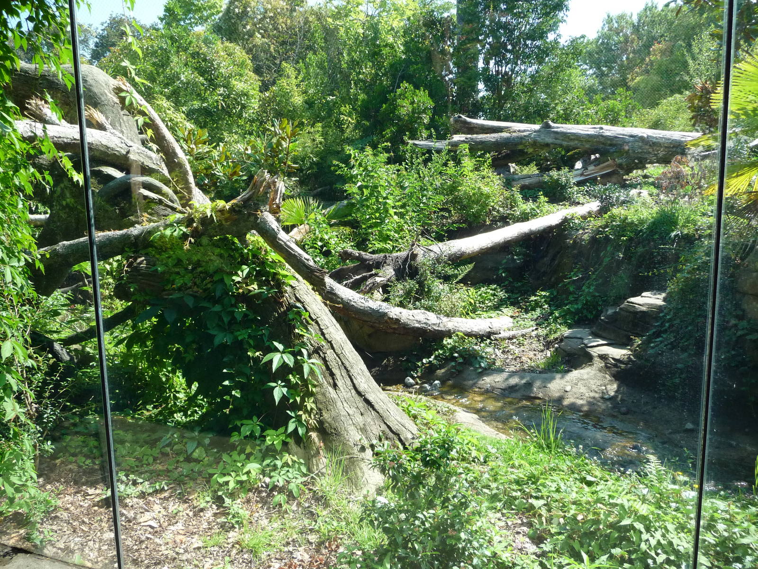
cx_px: 379
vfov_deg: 49.7
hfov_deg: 63.4
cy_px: 284
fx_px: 613
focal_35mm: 28
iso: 250
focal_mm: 4.7
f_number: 3.3
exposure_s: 1/500
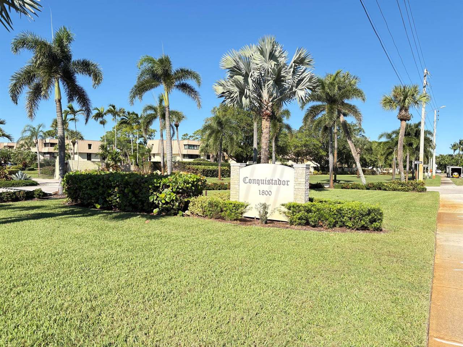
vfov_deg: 53.1
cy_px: 174
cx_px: 232
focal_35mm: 26
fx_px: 348
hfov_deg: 67.3
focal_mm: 5.96
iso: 64
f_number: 1.6
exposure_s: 1/1953
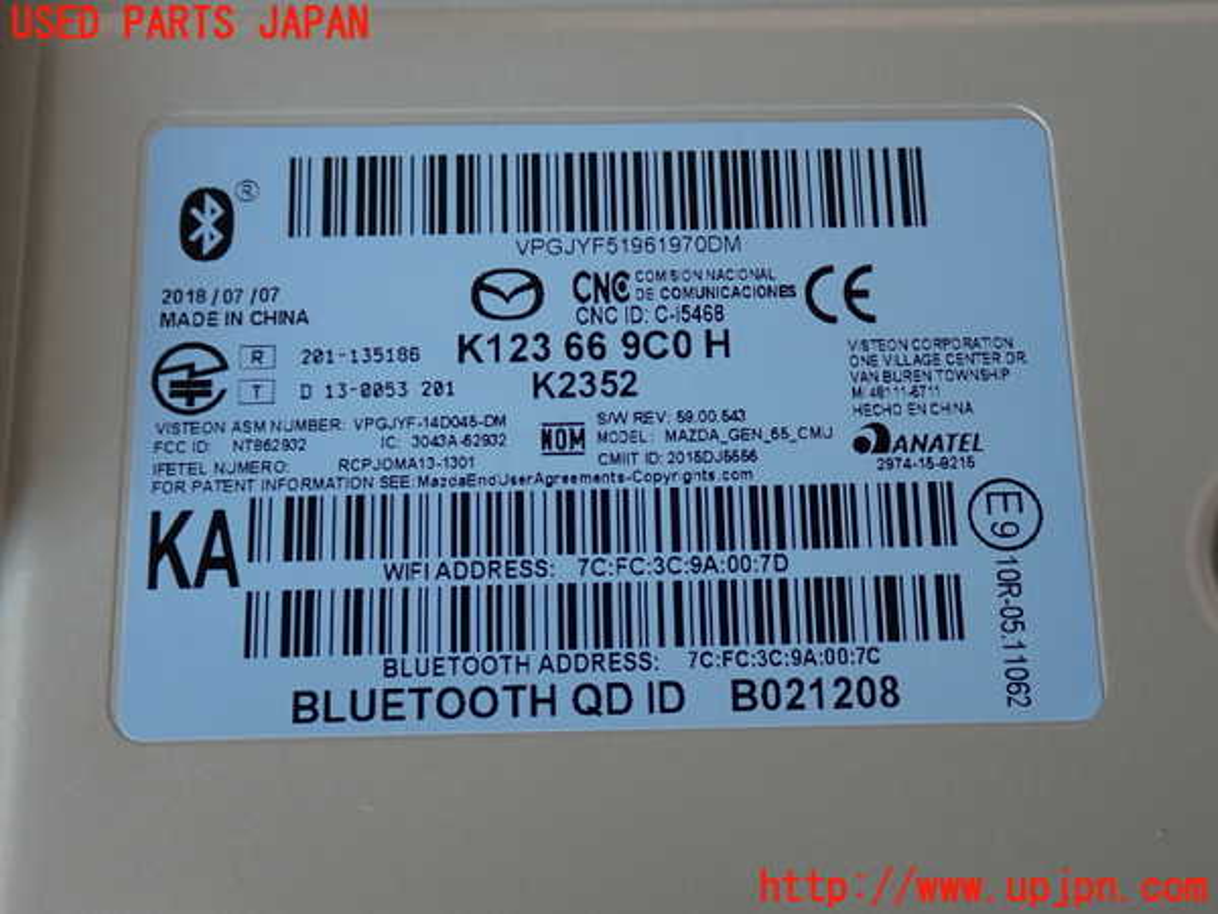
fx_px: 1337
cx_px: 609
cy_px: 457
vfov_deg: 37.7
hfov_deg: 49.0
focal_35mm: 38
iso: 200
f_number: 2.7
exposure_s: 1/60
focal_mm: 6.83
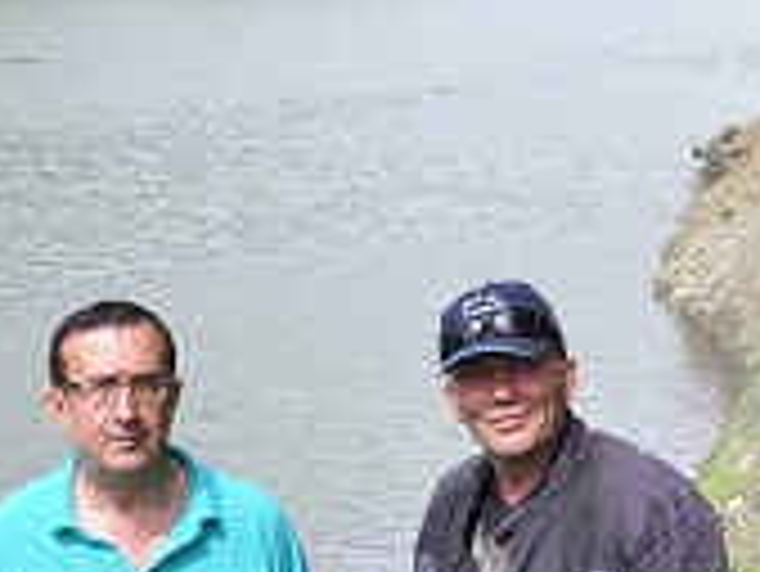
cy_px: 486
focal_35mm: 121
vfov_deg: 12.2
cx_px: 72
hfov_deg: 16.1
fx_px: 2658
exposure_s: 1/400
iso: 320
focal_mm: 22
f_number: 4.5
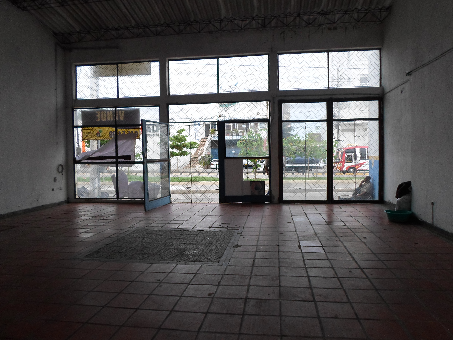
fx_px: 327
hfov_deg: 69.4
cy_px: 170
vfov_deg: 54.9
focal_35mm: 25
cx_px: 226
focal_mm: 4.5
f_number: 2.5
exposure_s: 1/180
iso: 80
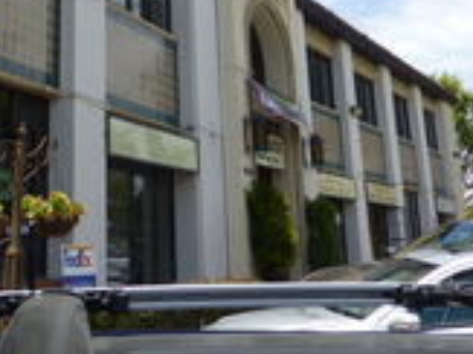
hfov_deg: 32.3
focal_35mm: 59
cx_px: 139
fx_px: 806
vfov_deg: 23.4
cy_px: -23
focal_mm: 4.3
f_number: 4
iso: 100
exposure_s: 1/640
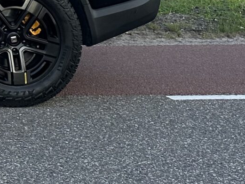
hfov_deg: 13.4
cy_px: -160
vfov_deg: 11.5
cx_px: -299
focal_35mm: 118
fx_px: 835
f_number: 1.78
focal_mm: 6.86
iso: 80
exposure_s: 1/1289
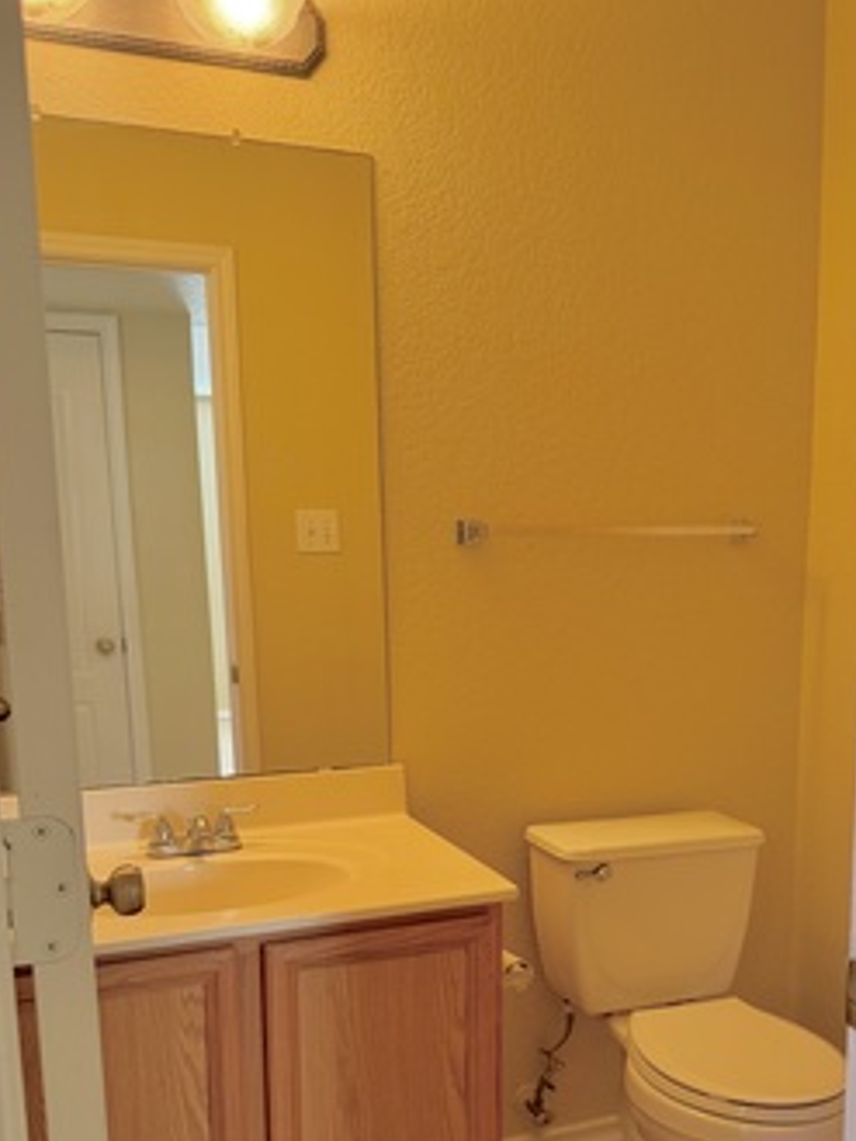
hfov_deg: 40.5
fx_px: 1153
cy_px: 766
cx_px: 530
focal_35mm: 35
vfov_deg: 51.6
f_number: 1.78
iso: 200
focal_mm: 6.76
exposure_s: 1/60
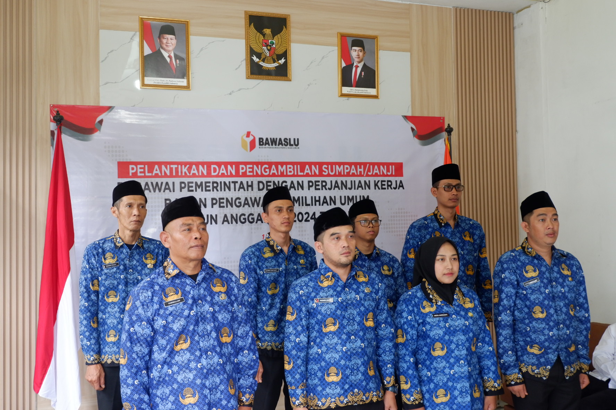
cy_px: 205
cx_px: 308
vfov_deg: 36.9
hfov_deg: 53.1
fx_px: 616
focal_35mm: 36
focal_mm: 24.3
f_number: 4.2
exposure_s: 1/50
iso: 800
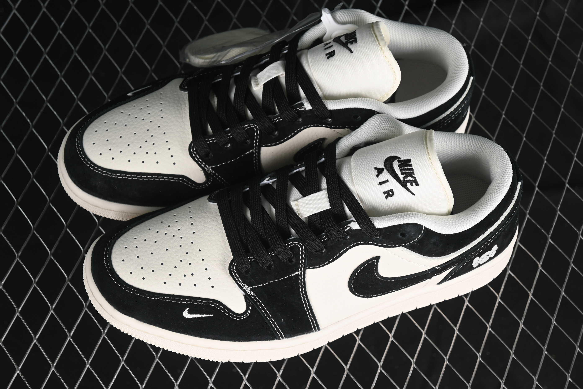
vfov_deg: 18.2
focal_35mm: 75
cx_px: 292
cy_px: 194
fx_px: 1214
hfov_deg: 27.0
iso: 160
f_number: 6.3
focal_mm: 50
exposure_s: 1/60
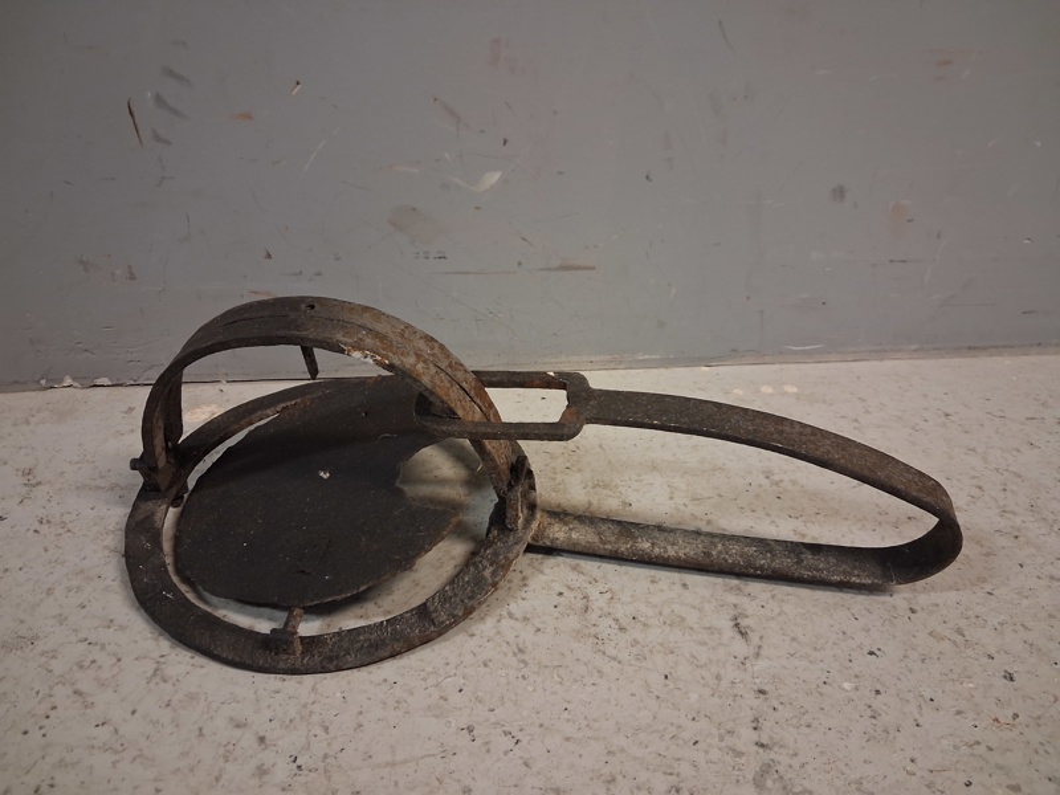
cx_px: 530
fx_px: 827
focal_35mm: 27
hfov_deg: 65.3
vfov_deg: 51.4
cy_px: 398
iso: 400
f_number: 1.8
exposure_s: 1/33
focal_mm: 4
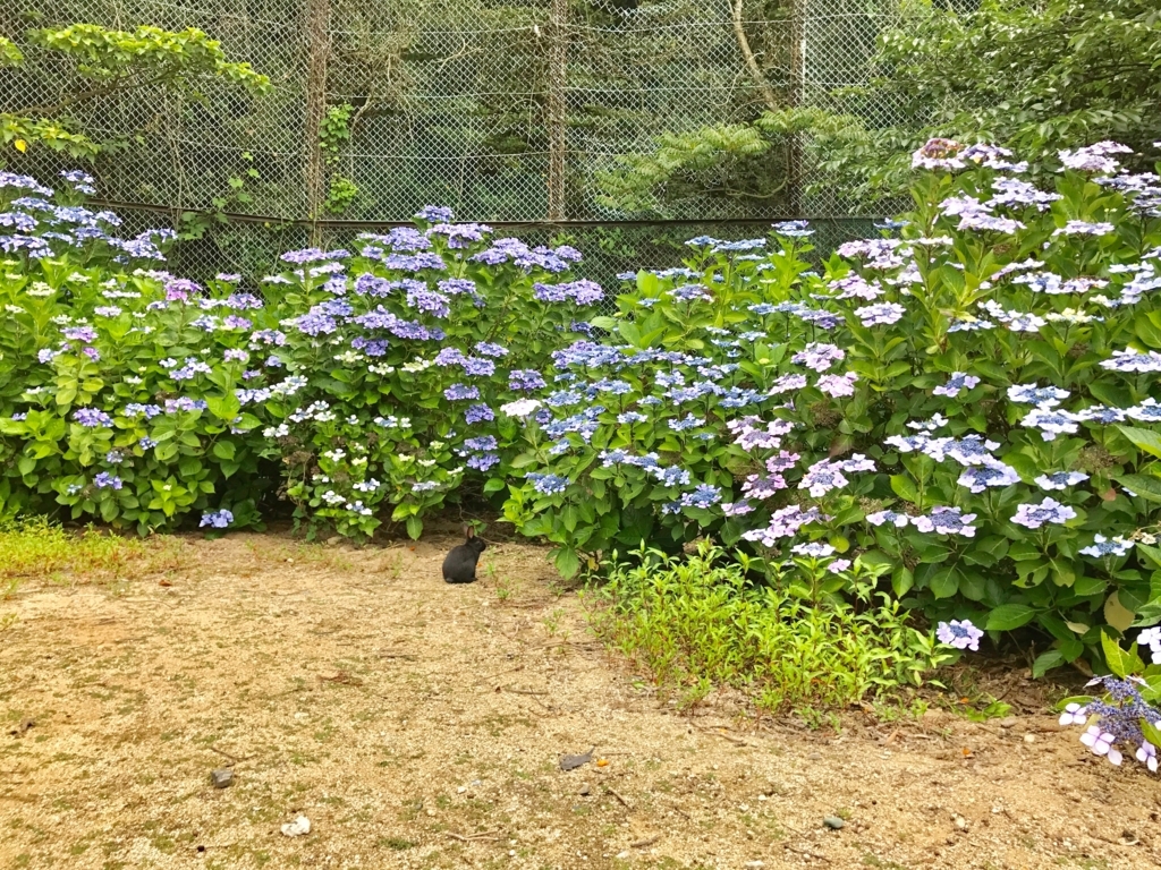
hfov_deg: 63.4
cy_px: 435
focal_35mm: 28
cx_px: 580
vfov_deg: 49.7
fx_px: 939
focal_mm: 3.99
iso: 20
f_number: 1.8
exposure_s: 1/418
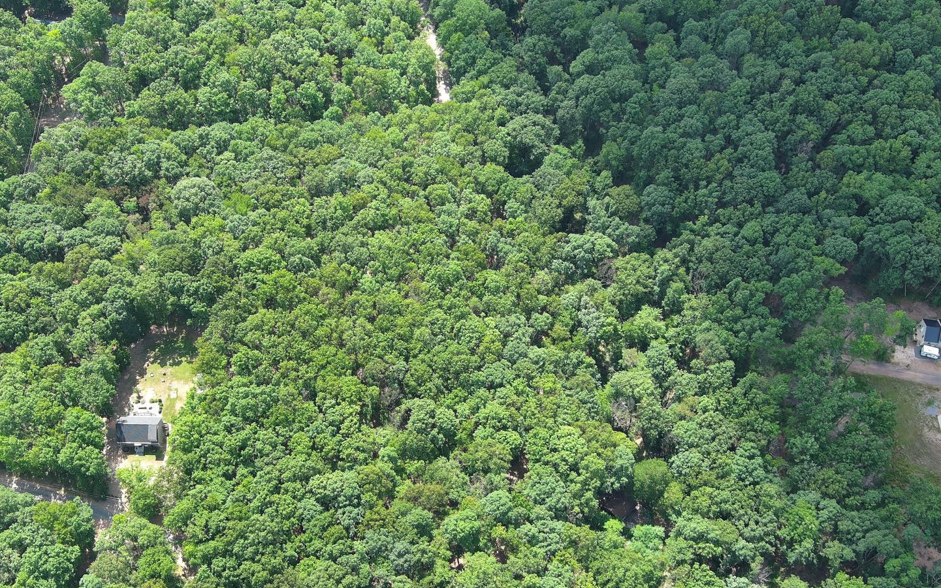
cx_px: 400
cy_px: 357
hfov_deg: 47.0
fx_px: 1077
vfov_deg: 30.5
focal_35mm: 42
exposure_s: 1/232
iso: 100
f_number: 2.8
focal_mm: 10.57
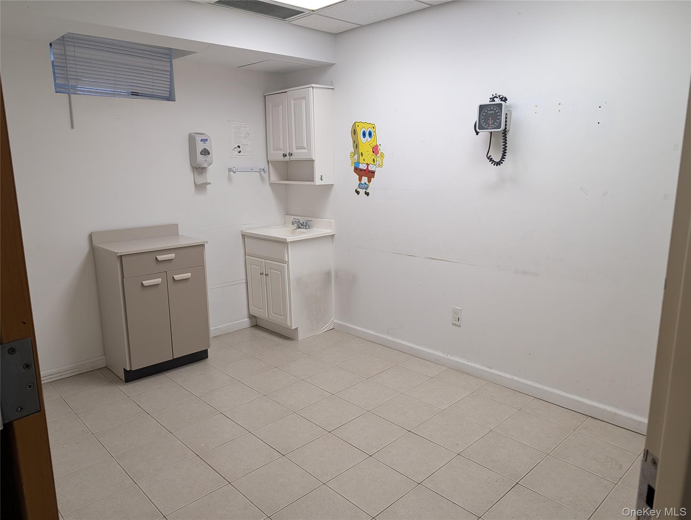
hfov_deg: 71.5
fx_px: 480
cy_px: 260
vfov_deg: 56.9
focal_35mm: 24
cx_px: 346
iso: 146
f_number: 1.68
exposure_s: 1/120
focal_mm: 6.9
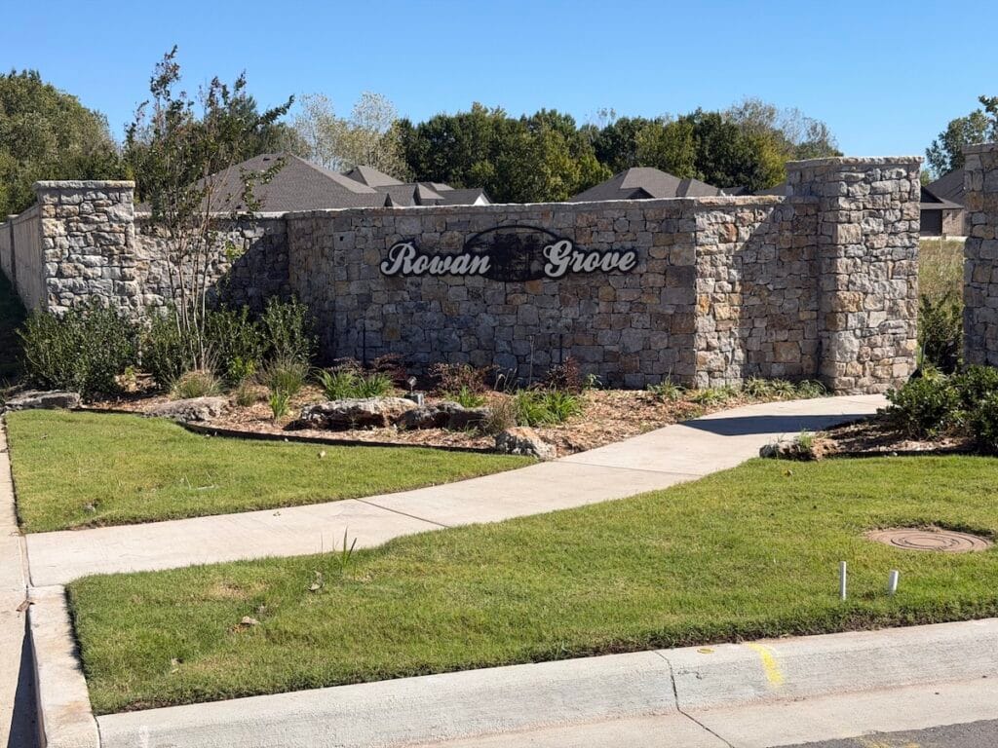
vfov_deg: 30.3
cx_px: 499
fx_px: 1384
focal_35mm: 48
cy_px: 374
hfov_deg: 39.7
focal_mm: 6.76
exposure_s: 1/4329
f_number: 1.78
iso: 64
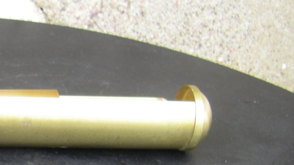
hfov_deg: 19.2
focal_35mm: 104
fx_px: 811
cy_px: 188
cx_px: -75
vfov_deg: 11.5
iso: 64
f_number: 3.5
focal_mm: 6.3
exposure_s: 1/60
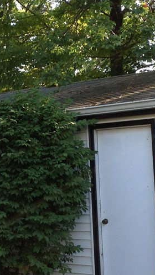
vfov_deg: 28.6
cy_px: 120
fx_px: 541
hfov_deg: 16.2
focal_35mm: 74
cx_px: 37
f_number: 2.4
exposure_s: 1/120
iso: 40
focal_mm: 3.3
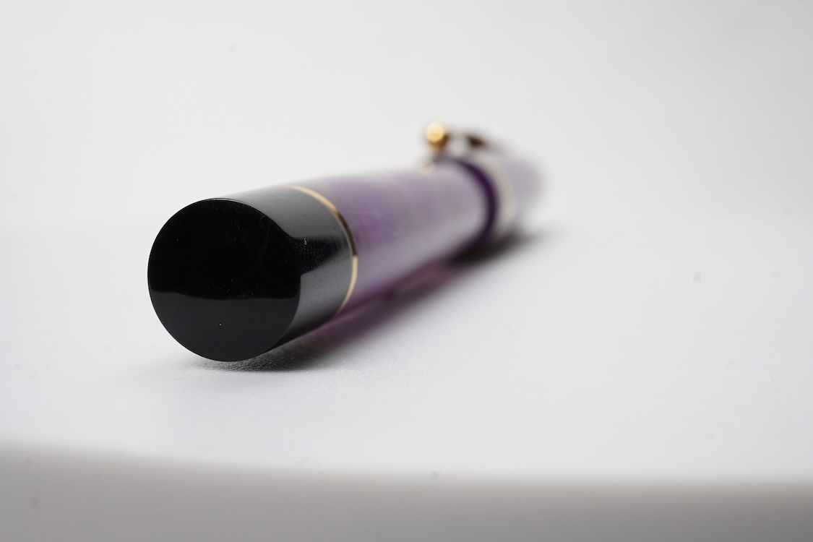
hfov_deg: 43.6
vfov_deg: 29.9
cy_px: 271
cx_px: 406
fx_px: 1016
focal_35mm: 45
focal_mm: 30
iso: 400
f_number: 20
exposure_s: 1/100
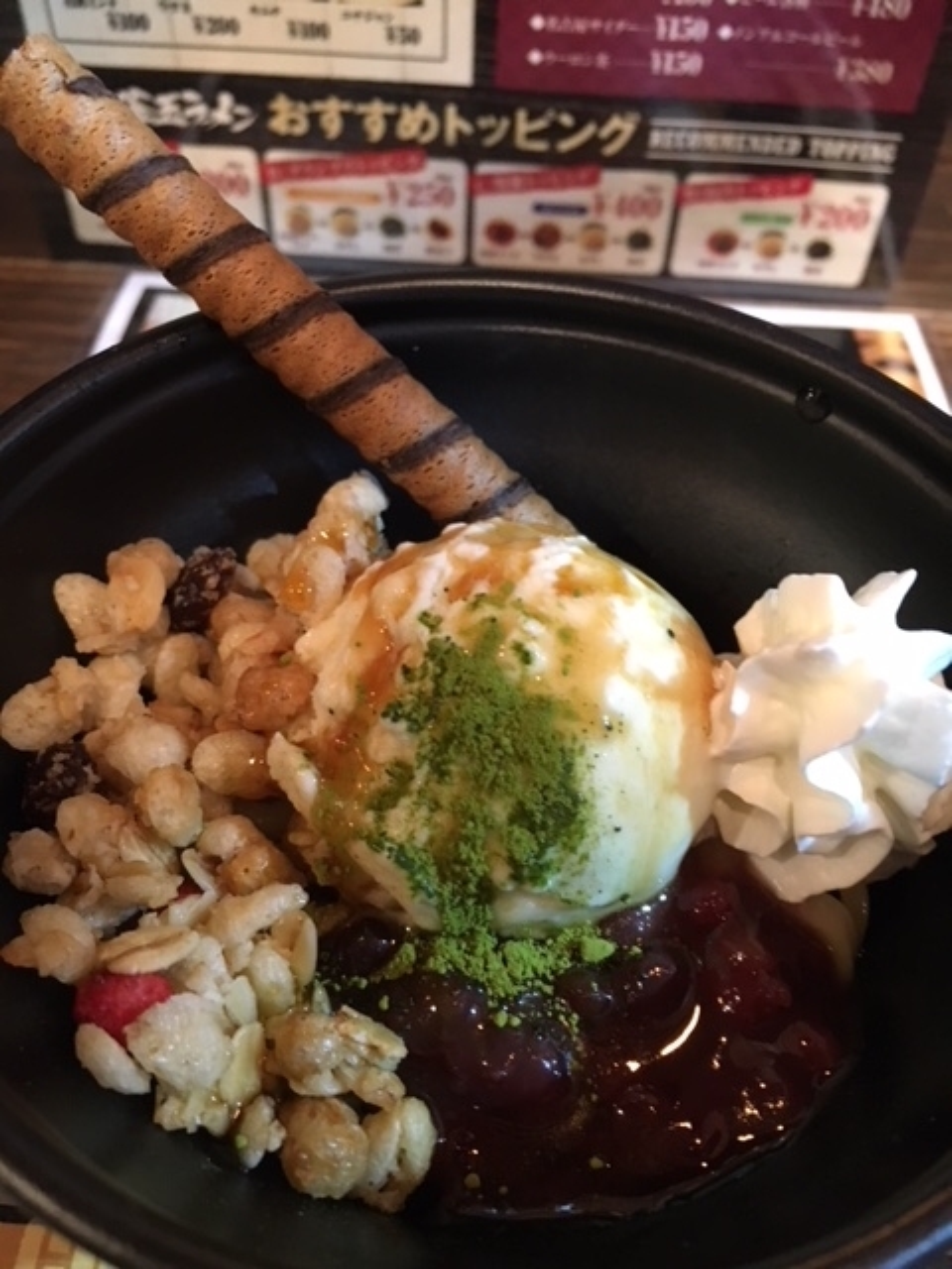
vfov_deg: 61.7
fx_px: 1063
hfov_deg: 48.2
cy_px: 634
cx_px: 476
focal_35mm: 29
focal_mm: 4.15
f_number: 2.2
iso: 200
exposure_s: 1/17
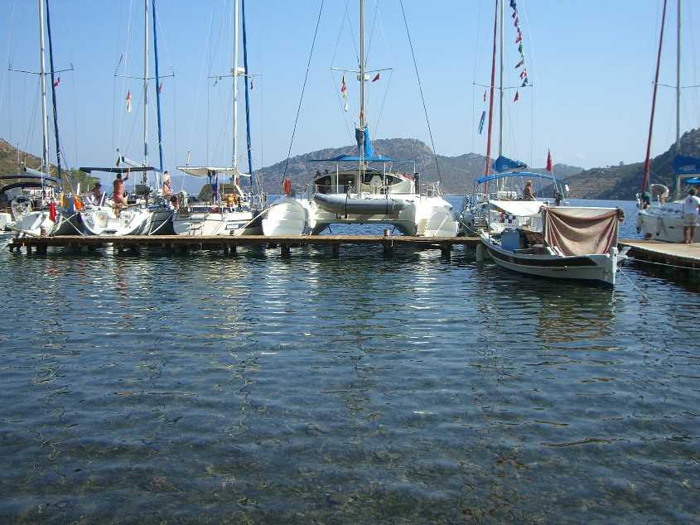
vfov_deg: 37.7
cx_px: 350
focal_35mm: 38
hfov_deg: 49.0
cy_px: 262
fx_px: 769
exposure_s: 1/640
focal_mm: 6.2
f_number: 4.3
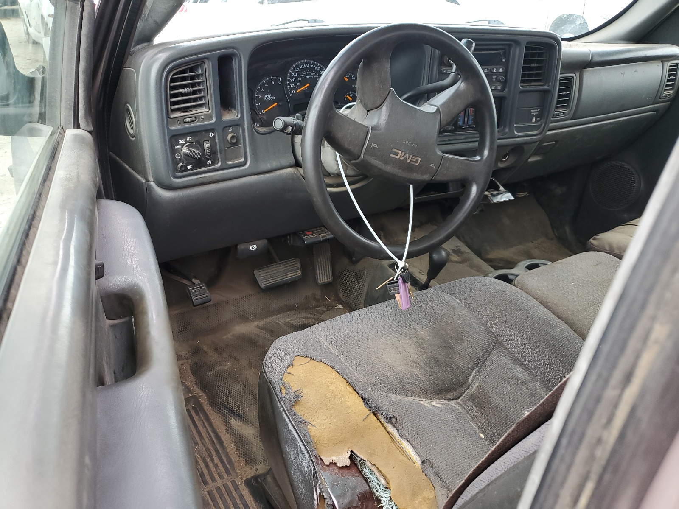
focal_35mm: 26
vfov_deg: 53.1
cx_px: 340
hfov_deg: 67.3
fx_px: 510
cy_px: 254
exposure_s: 1/120
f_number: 1.5
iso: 59
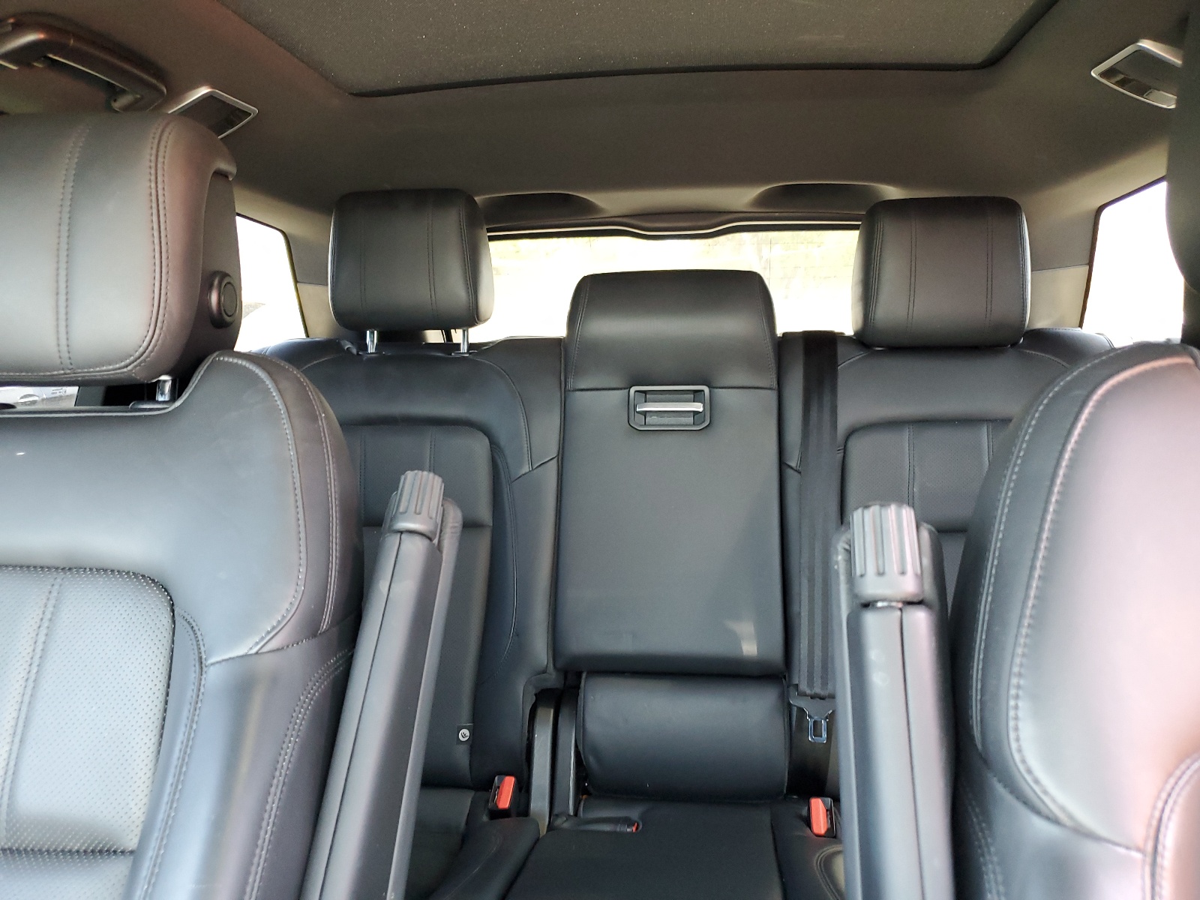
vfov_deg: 53.1
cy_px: 450
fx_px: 901
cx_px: 600
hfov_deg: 67.3
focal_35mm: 26
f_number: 1.5
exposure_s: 1/60.2
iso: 188
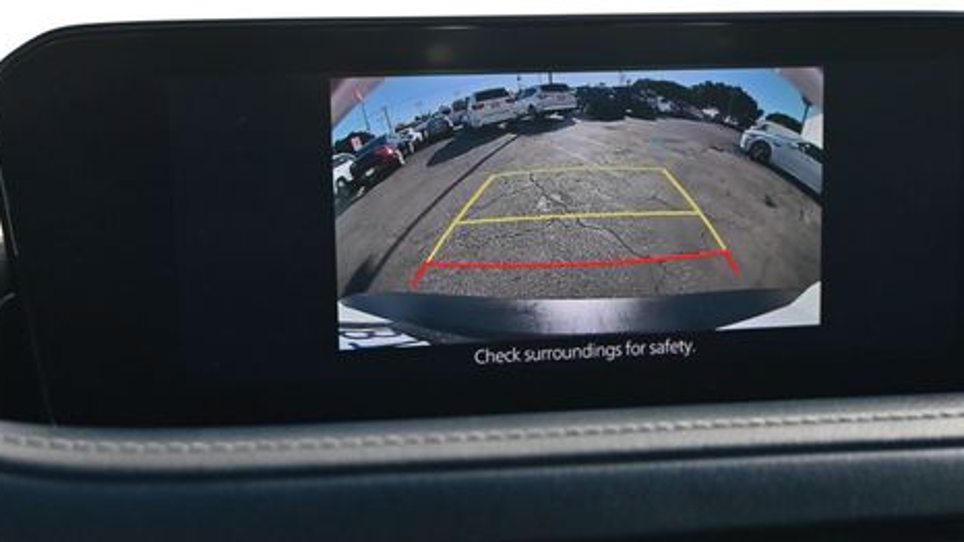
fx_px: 1517
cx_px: 550
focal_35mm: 59
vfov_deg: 20.3
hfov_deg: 35.2
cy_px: 257
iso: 280
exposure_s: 1/250
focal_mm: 27.5
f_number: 4.5
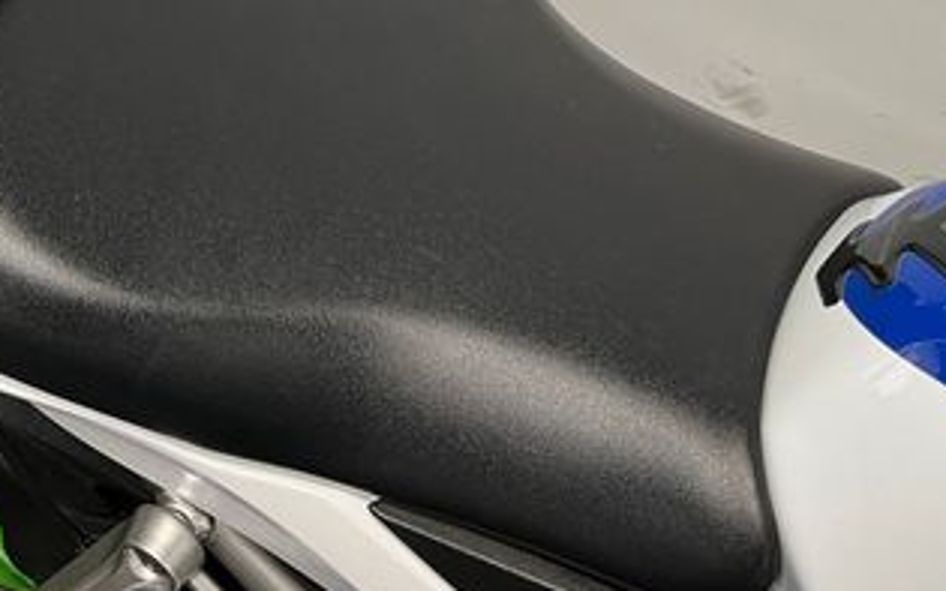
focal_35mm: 56
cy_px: -99
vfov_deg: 21.6
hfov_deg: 35.0
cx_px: 171
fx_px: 1444
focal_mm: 5.1
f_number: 1.6
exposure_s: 1/50
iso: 80
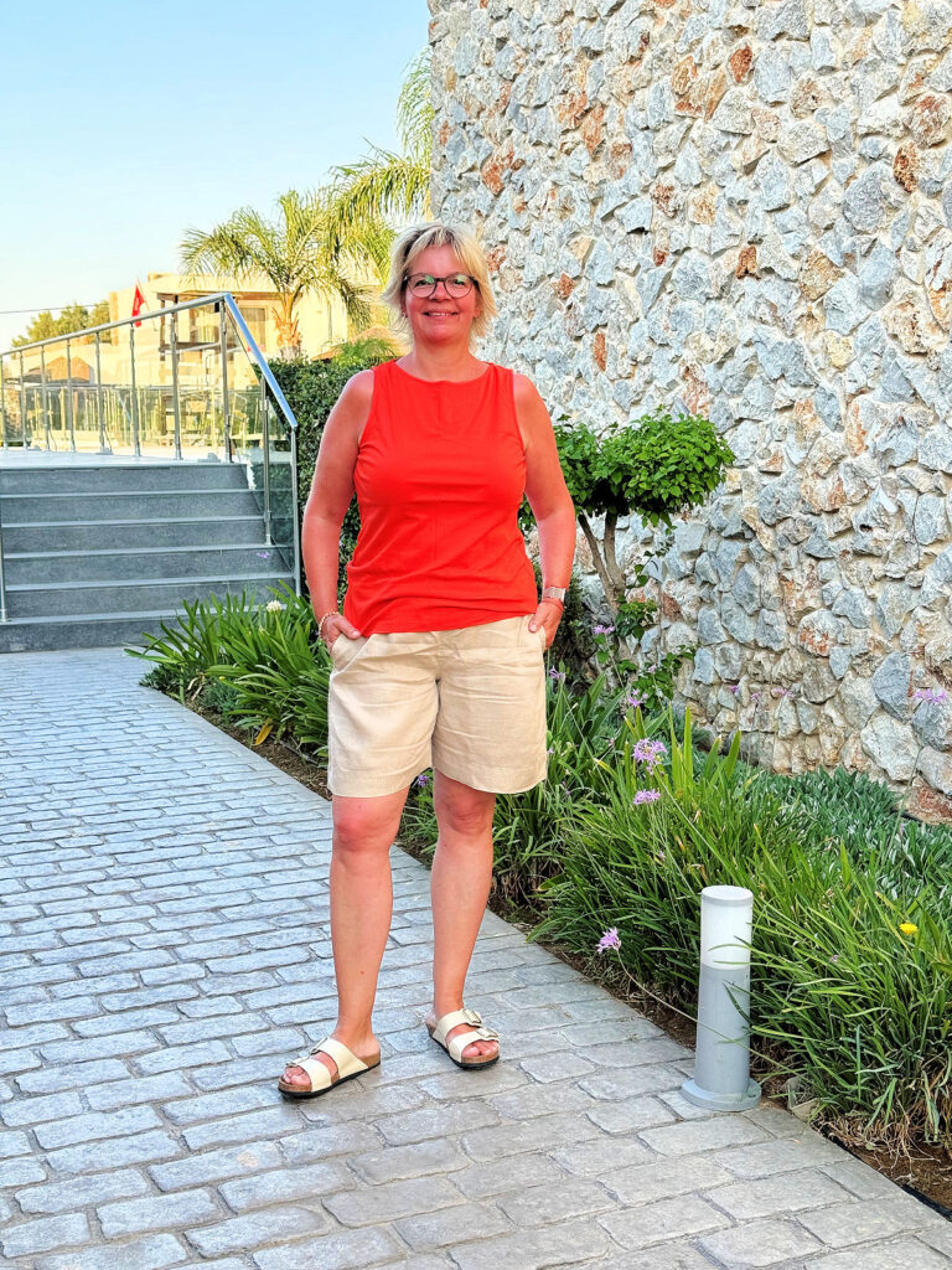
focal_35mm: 48
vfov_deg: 39.7
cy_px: 635
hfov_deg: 30.3
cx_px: 476
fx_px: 1760
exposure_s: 1/685
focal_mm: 6.76
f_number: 1.78
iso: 64
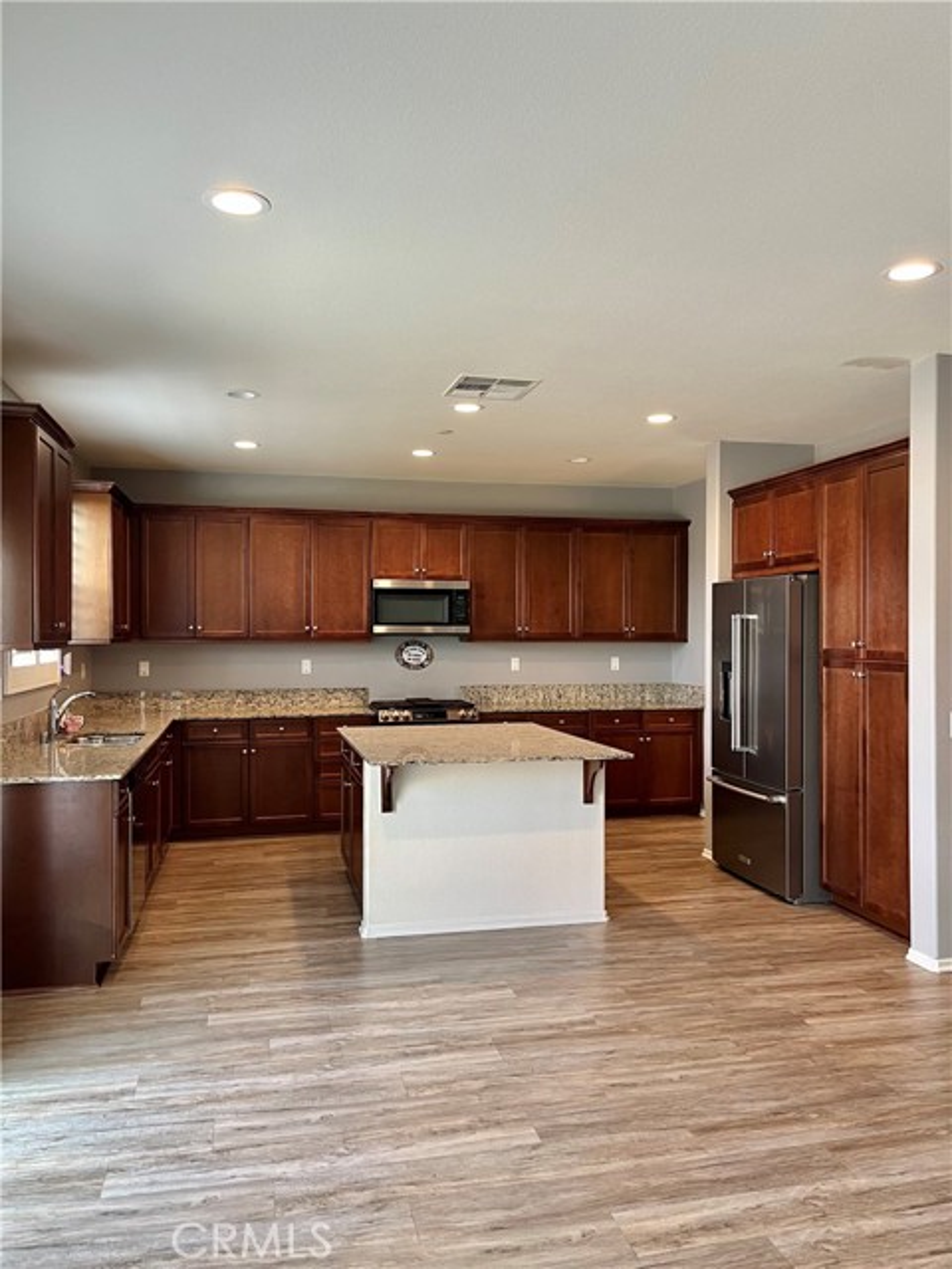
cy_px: 634
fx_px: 953
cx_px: 476
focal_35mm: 26
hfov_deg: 53.1
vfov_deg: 67.3
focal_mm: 5.1
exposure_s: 1/60
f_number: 1.6
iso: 80
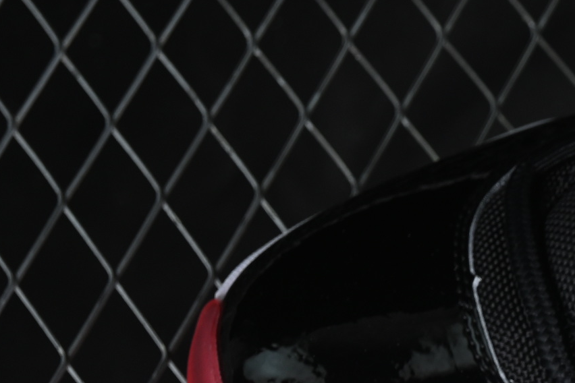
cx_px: 920
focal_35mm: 245
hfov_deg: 8.2
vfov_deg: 5.6
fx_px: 3913
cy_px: 484
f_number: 6.3
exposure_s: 1/50
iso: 160
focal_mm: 50
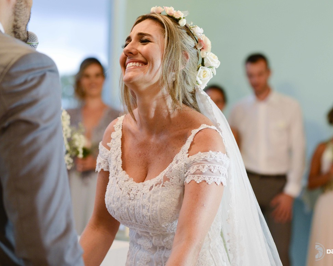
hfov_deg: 19.6
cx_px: 178
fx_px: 966
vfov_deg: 15.7
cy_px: 134
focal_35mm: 98
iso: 1600
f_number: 2.8
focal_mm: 85
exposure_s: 1/125
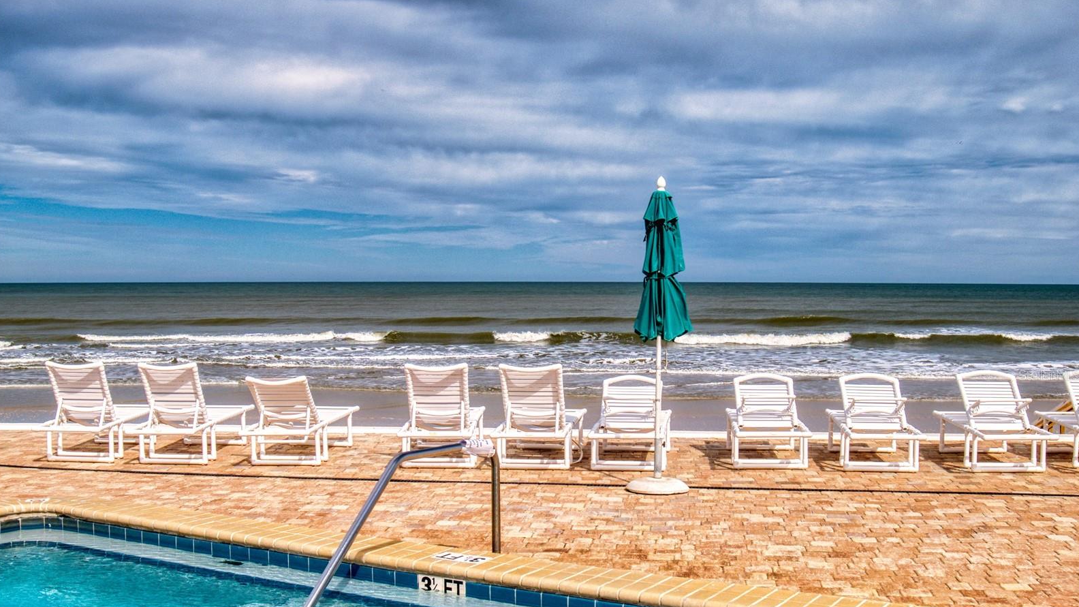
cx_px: 538
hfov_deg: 46.4
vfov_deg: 27.0
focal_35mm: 44
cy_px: 375
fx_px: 1259
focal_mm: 20
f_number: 9
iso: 200
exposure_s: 1/1250
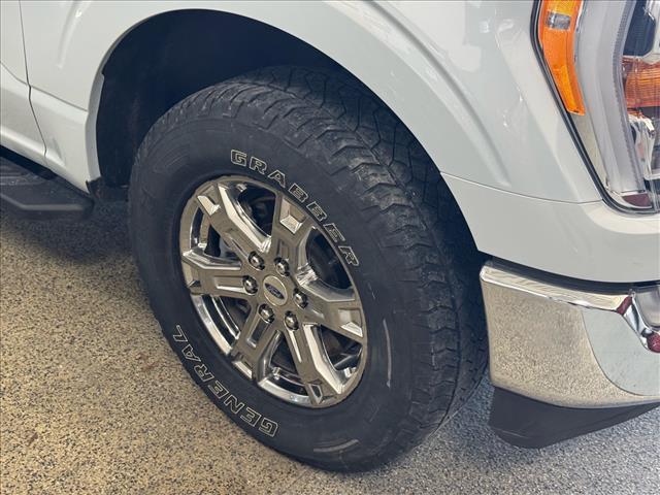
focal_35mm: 48
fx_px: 915
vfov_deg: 30.3
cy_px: 248
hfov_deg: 39.7
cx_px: 330
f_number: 1.78
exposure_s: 1/60
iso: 160
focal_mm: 6.76
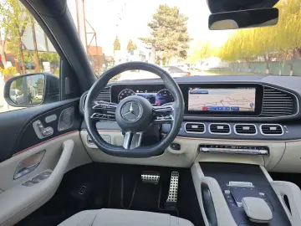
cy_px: 113
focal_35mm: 23
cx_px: 150
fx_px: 200
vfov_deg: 58.9
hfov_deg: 73.9
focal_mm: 6.55
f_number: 1.6
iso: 50
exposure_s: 1/130
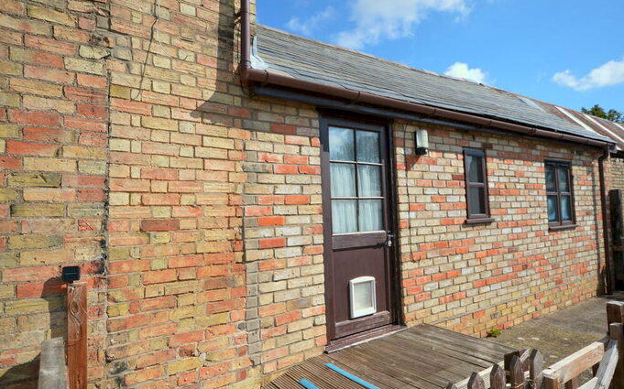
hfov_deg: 79.7
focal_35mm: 22
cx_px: 320
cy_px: 188
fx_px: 374
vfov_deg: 55.0
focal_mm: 14
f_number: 7.1
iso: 100
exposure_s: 1/200
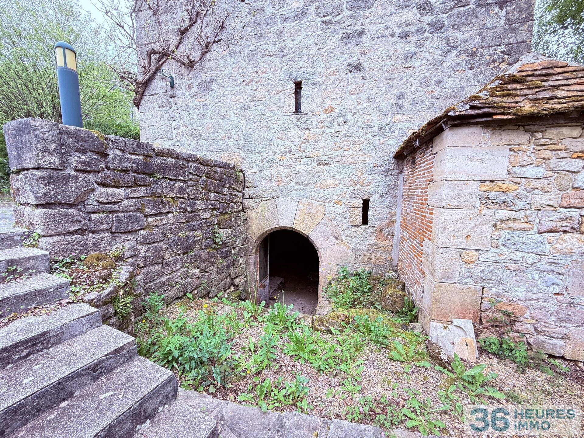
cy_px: 219
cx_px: 292
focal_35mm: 14
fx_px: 236
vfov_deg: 85.7
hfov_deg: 102.1
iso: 50
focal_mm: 2.22
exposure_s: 1/99
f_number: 2.2
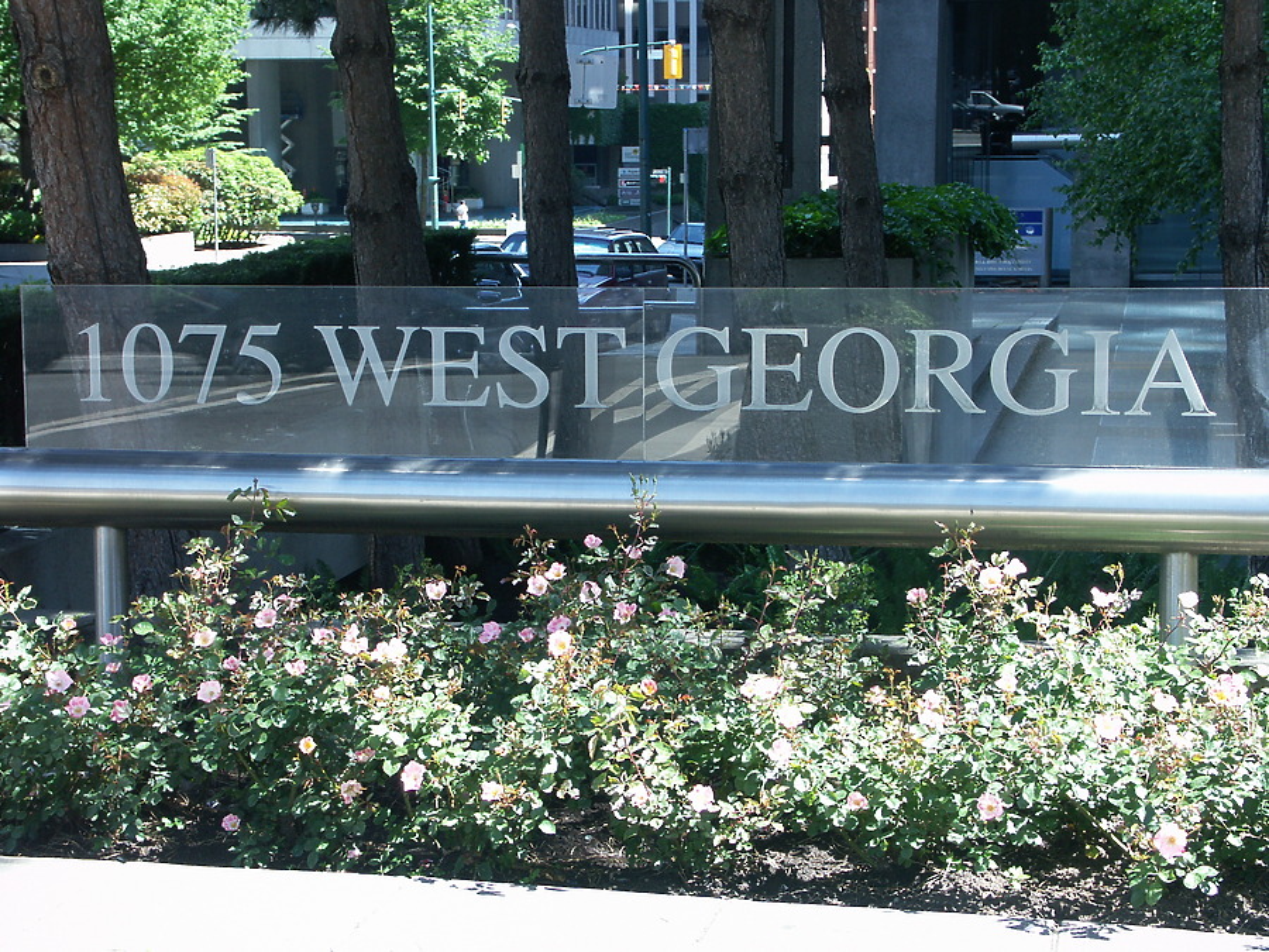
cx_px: 634
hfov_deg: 28.2
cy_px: 476
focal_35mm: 69
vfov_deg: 21.3
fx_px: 2529
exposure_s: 1/125
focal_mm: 17.23
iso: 100
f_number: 4.5
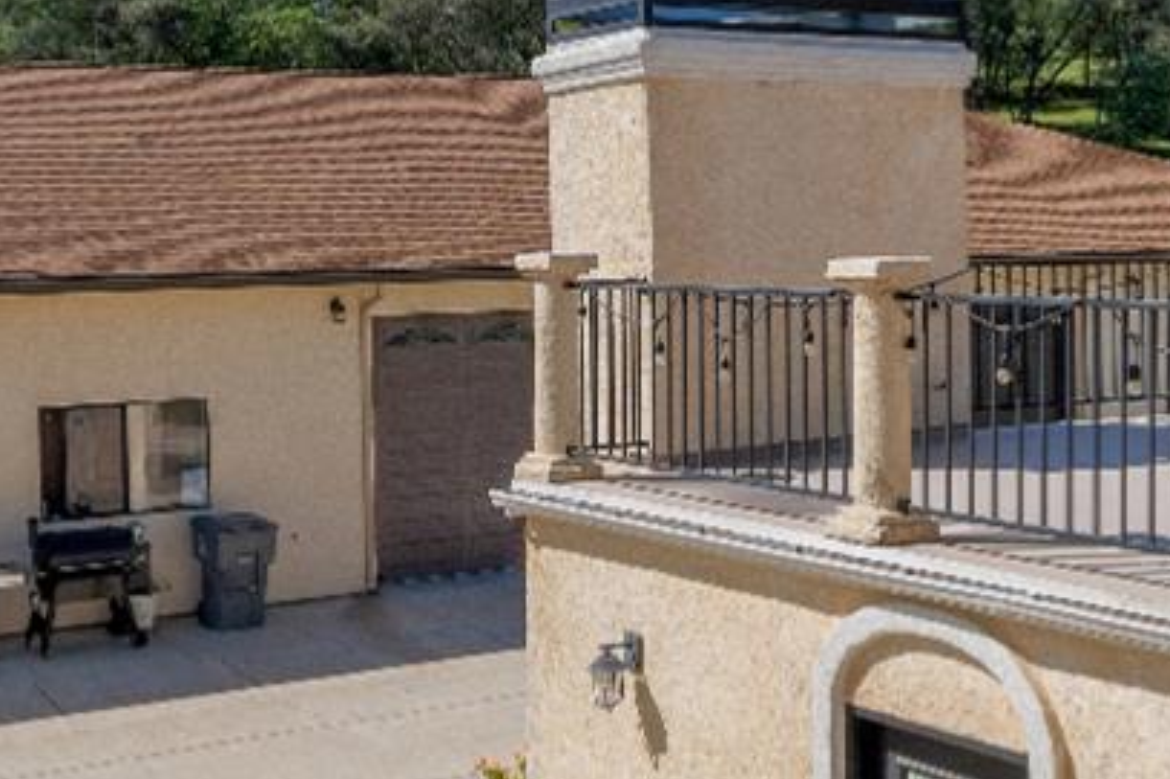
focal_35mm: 59
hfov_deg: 33.9
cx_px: 538
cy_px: 262
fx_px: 1917
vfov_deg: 22.9
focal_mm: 16
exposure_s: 1/3200
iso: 500
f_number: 8
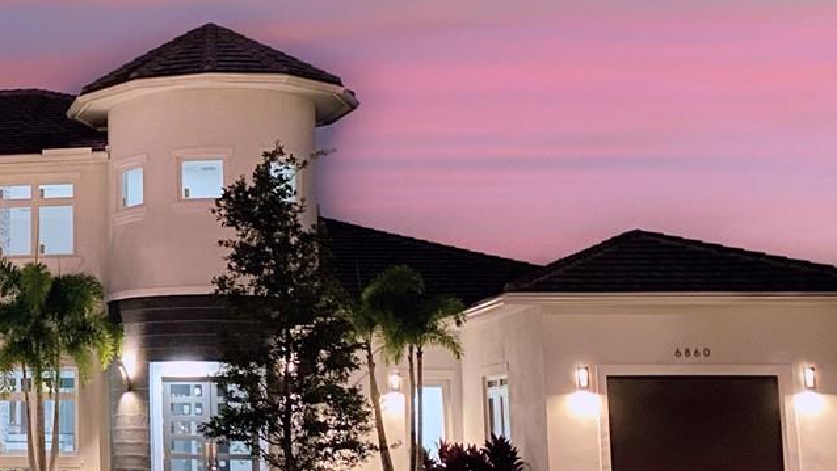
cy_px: 206
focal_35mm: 71
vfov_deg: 17.0
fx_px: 1576
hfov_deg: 27.8
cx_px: -25
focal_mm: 4.25
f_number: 1.8
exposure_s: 1/8
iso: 640
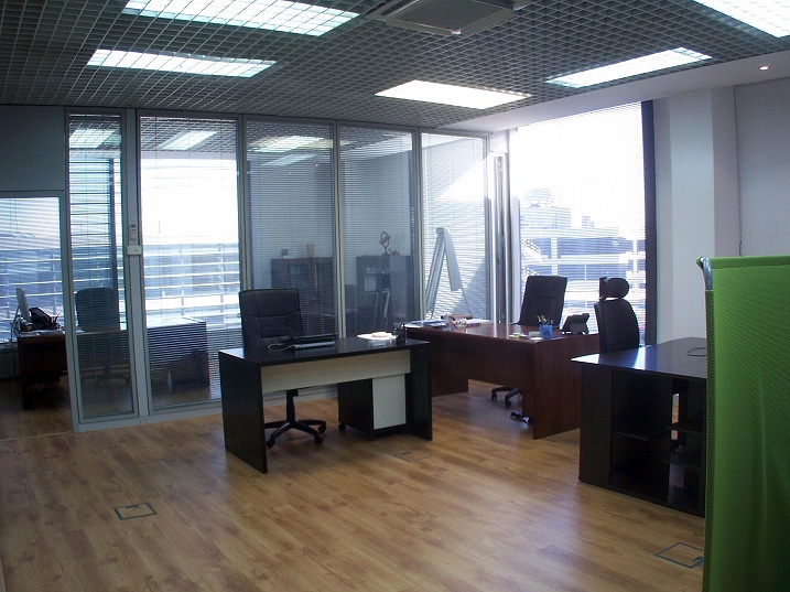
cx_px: 395
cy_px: 296
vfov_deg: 37.7
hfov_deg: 49.0
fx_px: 867
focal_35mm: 38
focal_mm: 6.3
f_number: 2.8
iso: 100
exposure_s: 1/30
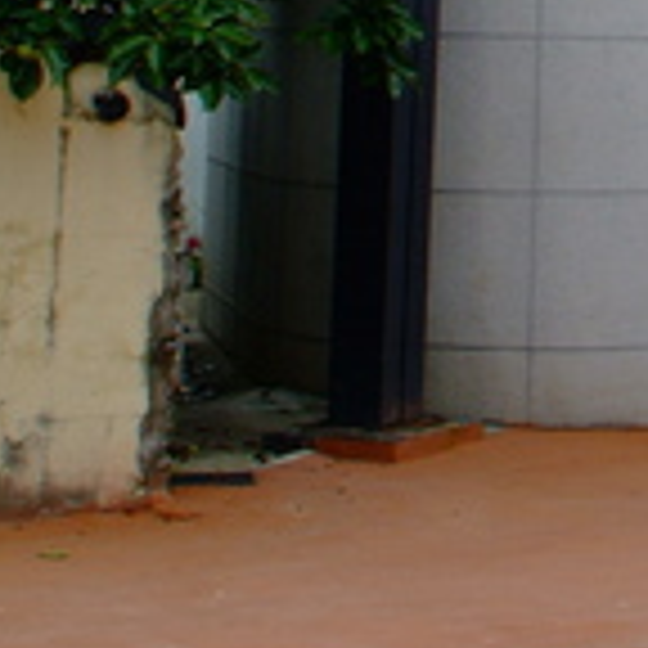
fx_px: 3664
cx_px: 1339
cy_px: -248
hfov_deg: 9.4
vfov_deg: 9.9
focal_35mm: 173
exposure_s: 1/125
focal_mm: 28
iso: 200
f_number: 6.7
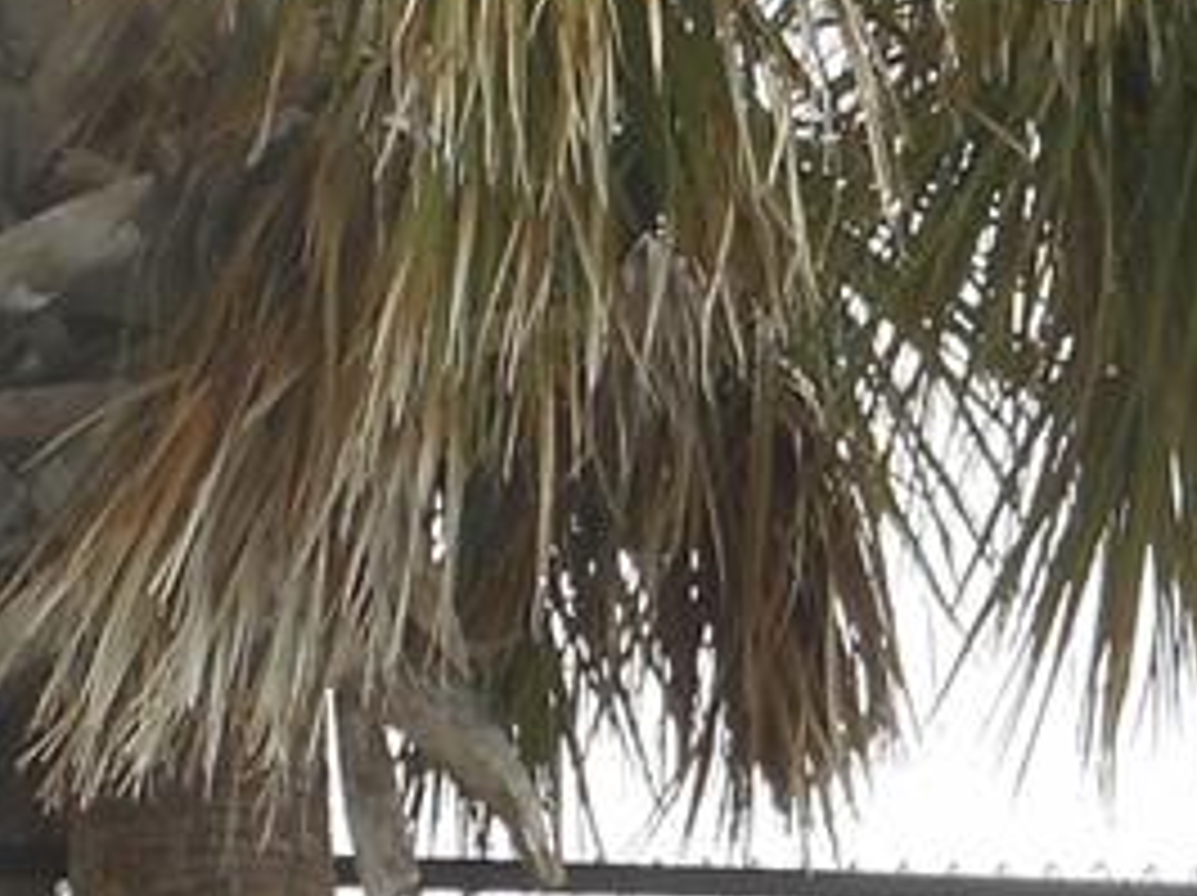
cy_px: 1986
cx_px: 212
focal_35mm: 235
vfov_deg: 6.1
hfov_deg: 8.4
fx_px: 8119
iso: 80
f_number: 4.5
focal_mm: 6.9
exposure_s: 1/160
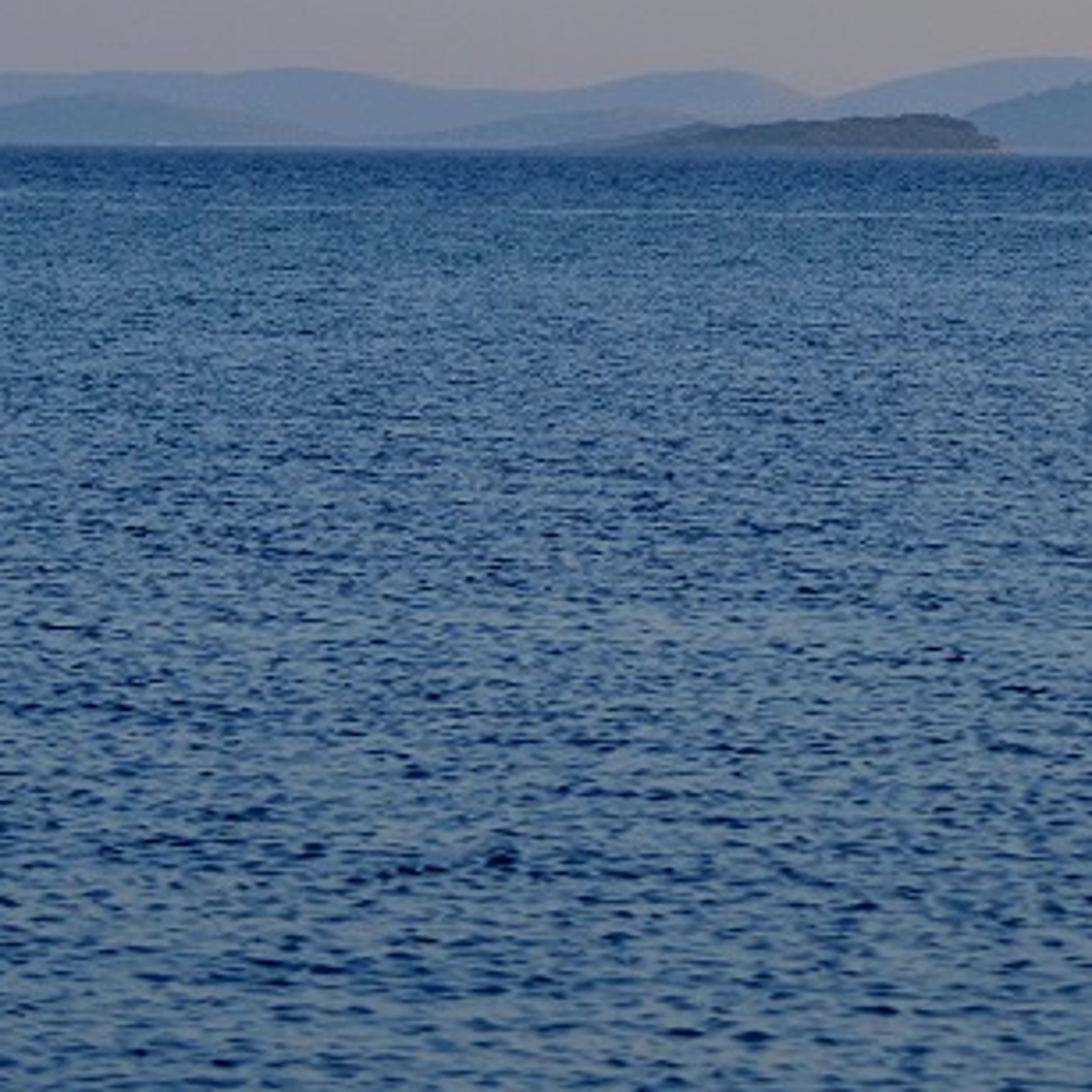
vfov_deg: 6.0
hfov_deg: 6.0
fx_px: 10350
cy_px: 308
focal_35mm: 290
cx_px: 1225
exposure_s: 1/1600
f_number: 4.5
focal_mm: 70
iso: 400
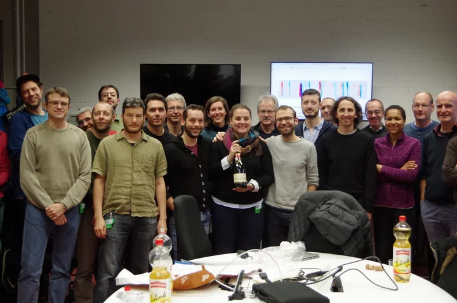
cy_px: 151
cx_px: 233
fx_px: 697
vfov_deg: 24.5
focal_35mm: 55
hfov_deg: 36.3
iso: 800
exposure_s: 1/50
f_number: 4
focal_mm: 24
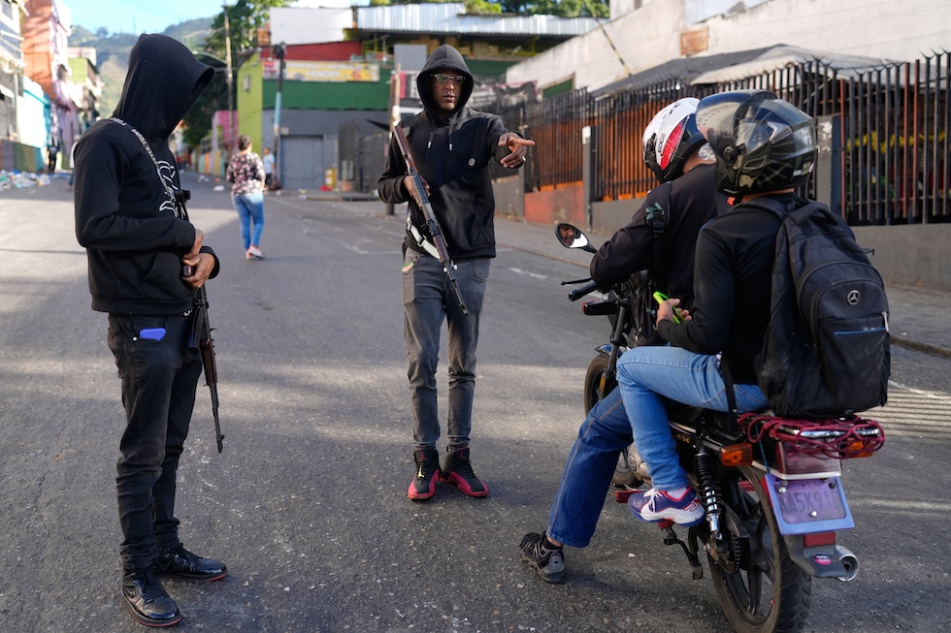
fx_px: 924
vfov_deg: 37.8
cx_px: 476
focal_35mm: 35
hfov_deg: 54.4
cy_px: 316
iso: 50
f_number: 2.2
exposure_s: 1/320
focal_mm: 35
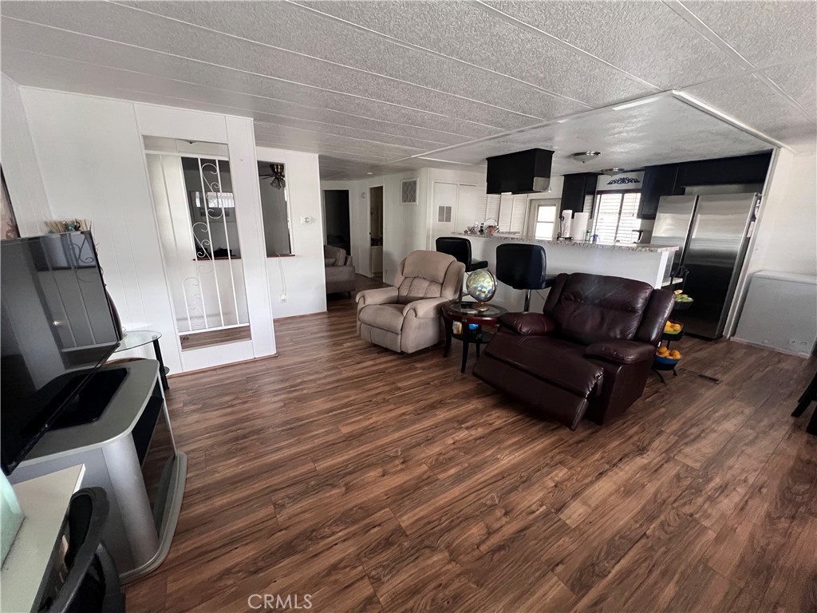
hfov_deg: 106.2
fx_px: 307
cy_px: 306
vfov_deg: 89.9
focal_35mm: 13
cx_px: 408
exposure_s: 1/60
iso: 800
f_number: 1.8
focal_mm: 1.57
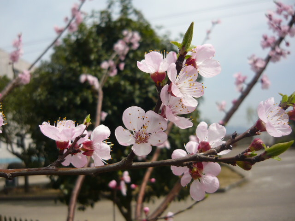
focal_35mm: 33
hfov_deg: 55.4
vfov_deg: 42.9
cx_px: 148
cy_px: 110
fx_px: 281
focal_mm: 5.5
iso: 100
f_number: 8
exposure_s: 1/320
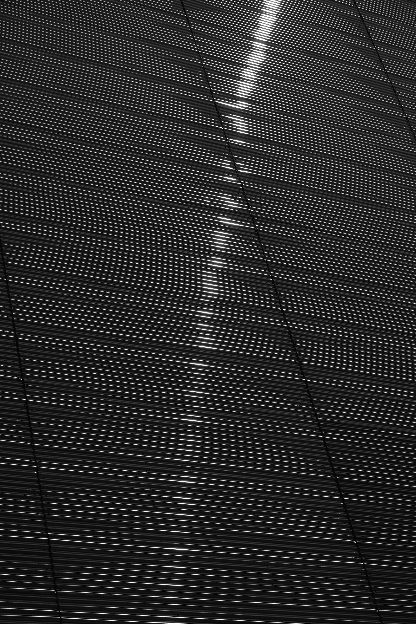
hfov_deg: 16.5
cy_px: 312
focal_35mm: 83
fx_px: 1439
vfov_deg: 24.5
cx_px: 208
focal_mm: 55
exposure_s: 1/1000
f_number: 9
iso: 200
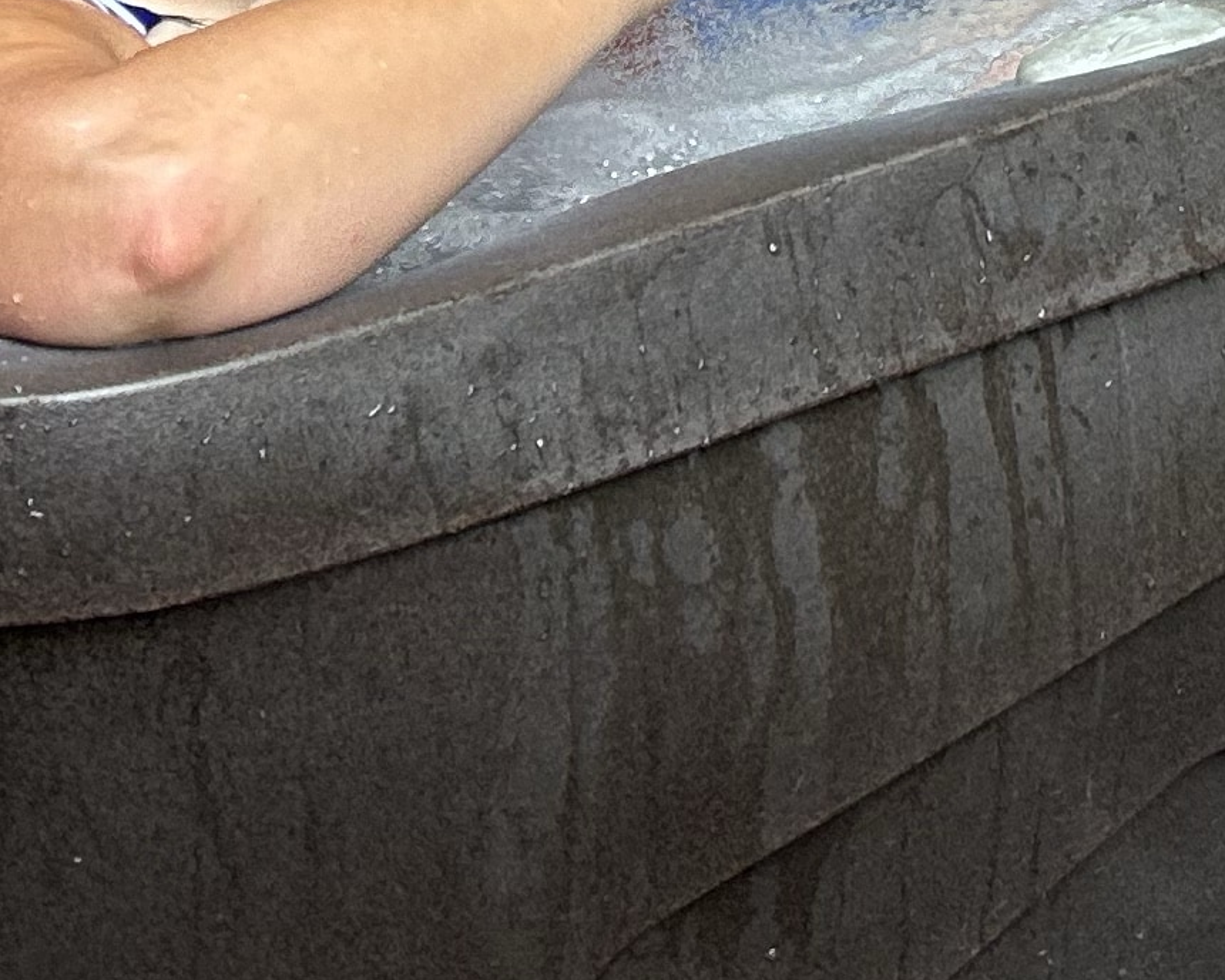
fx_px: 4314
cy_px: -1020
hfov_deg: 15.5
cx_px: 1504
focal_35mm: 119
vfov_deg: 11.6
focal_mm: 5.7
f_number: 1.5
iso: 100
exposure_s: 1/121
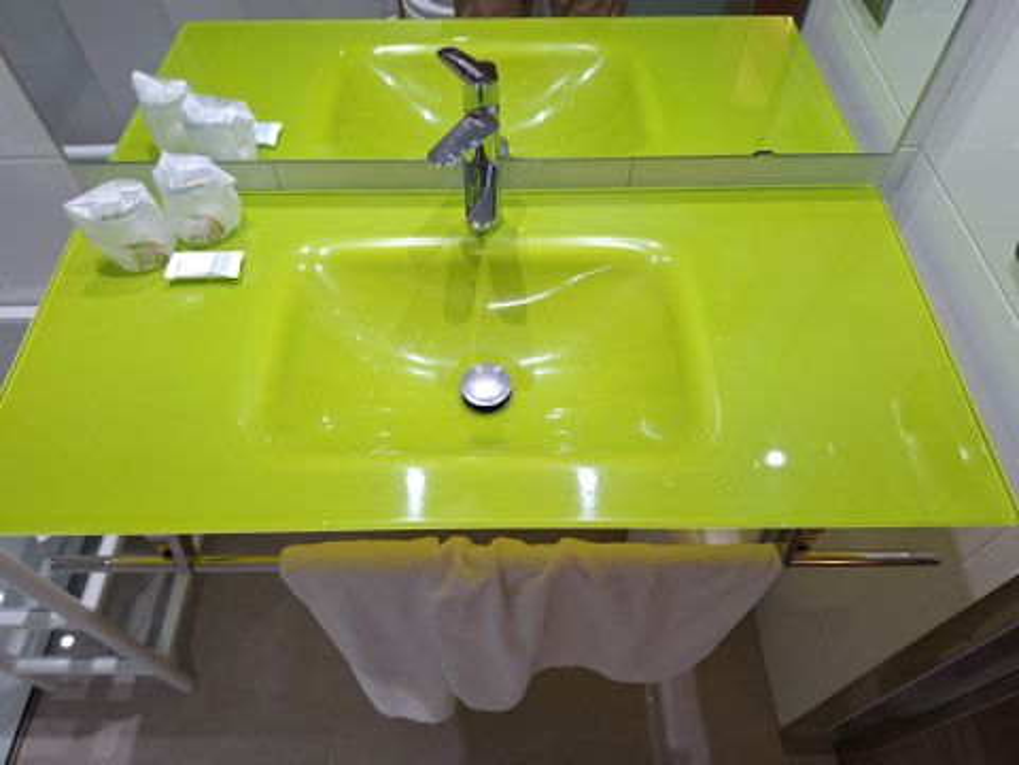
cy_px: 382
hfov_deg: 73.9
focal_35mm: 23
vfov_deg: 58.9
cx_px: 510
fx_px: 677
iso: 50
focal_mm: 5.54
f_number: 1.8
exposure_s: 1/40
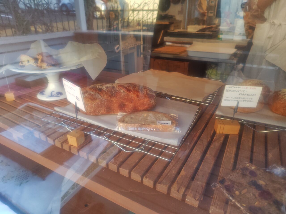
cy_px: 107
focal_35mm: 23
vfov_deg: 58.9
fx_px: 190
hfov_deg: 73.9
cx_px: 143
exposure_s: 1/60
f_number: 1.9
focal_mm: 5.56
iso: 191
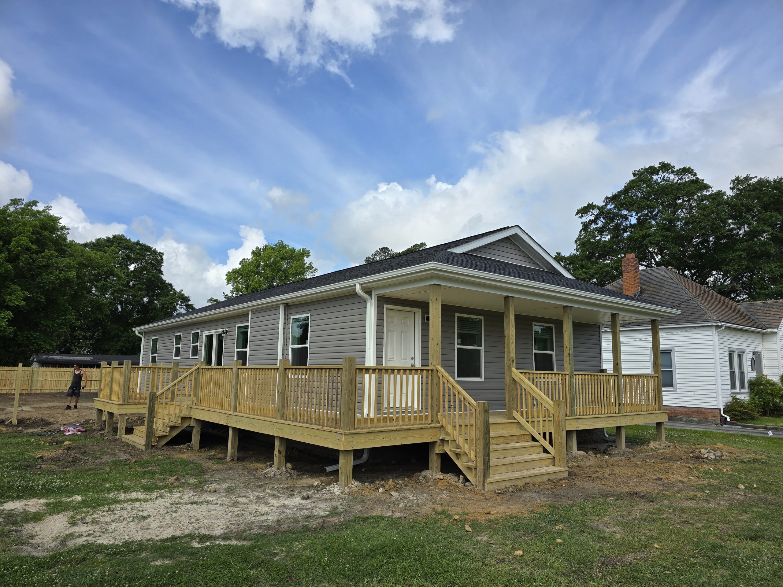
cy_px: 294
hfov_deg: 73.9
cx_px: 392
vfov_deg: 58.9
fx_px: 520
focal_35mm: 23
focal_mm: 6.3
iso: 12
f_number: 1.7
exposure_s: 1/1114
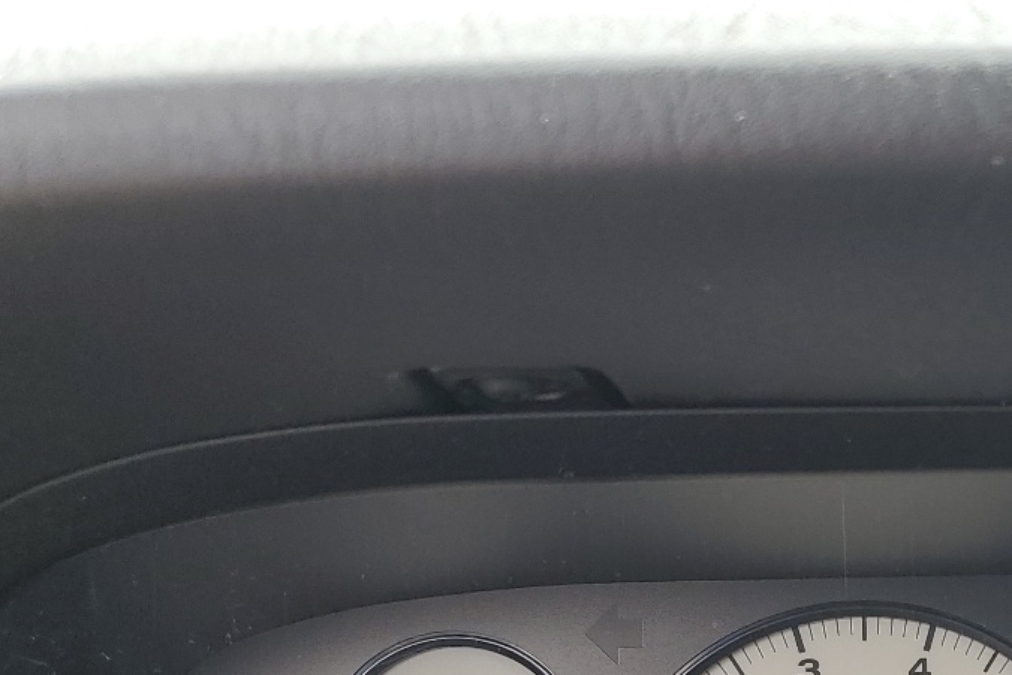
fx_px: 1799
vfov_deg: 20.1
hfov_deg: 28.5
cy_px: 777
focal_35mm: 64
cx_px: 1115
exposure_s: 1/189
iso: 50
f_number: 1.5
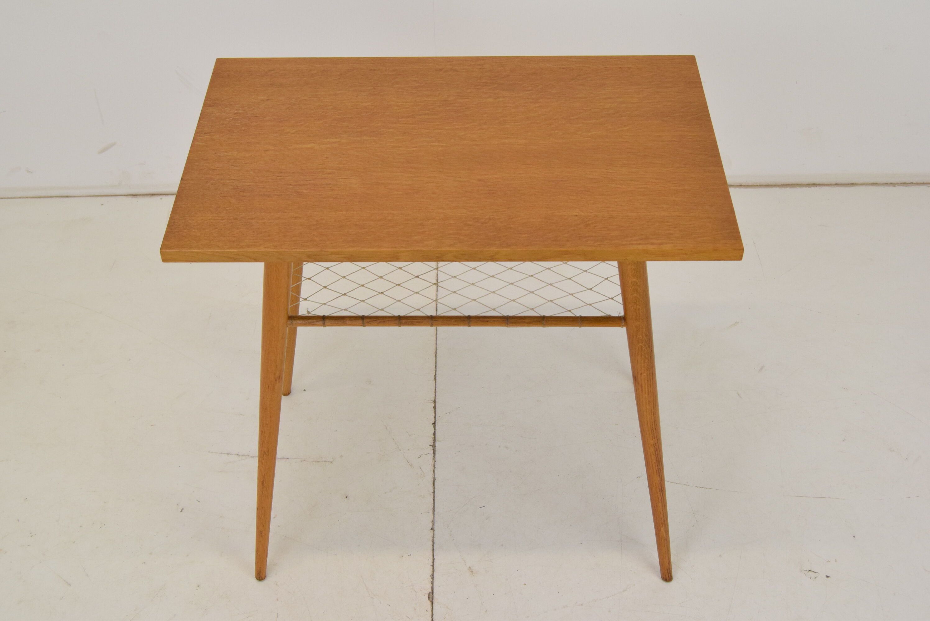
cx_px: 465
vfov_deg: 29.0
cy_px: 310
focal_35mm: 46
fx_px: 1202
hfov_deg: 42.3
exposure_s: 1/250
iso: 1600
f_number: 8
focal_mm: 31
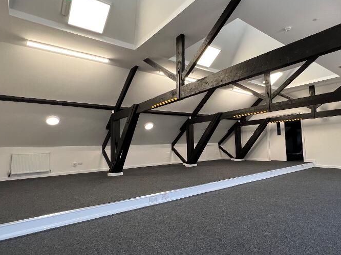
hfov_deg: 81.2
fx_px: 197
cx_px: 197
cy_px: 124
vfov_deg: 65.9
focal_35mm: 20
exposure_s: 1/100
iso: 200
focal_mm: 1.57
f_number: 1.8
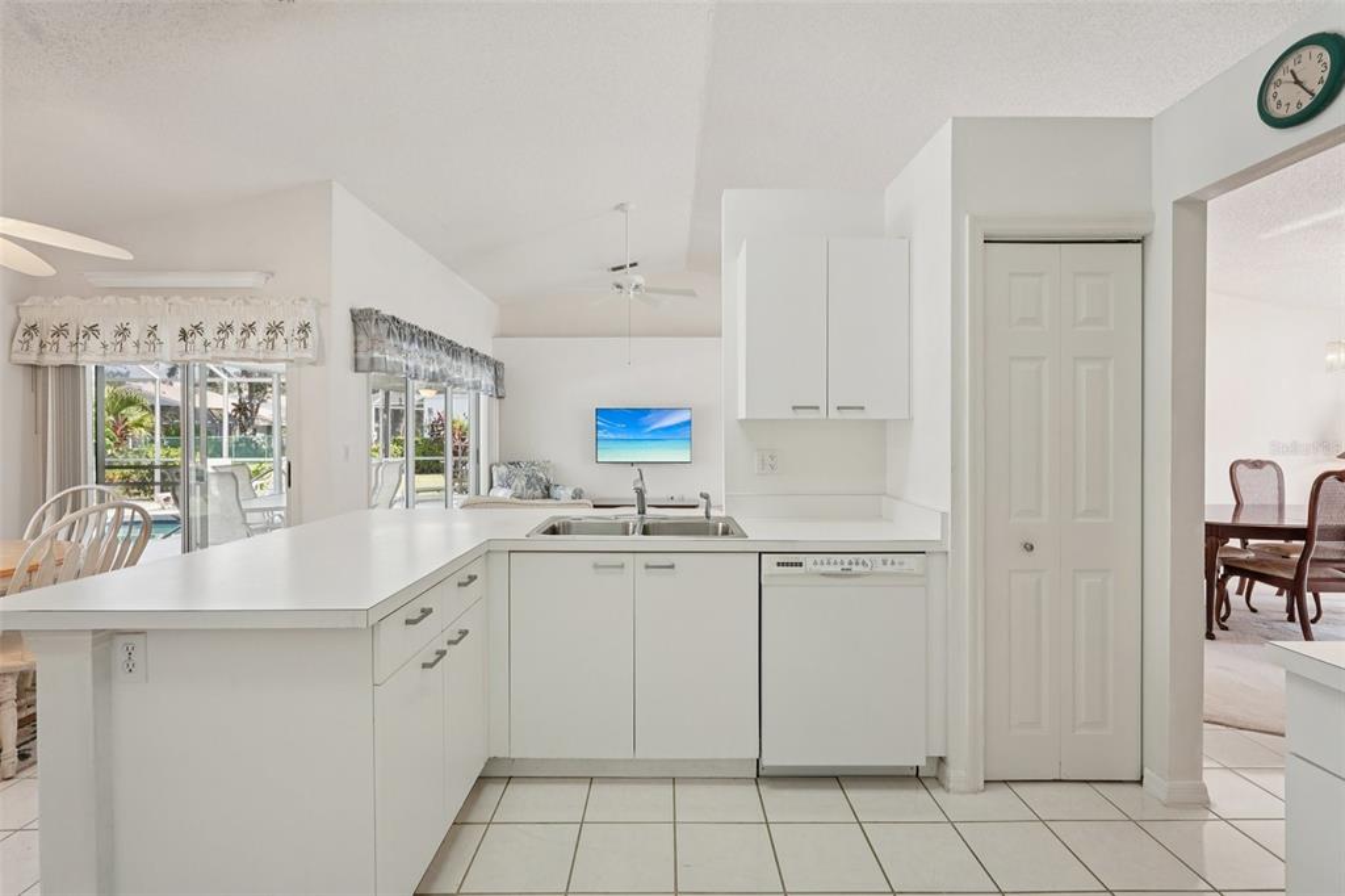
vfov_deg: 73.7
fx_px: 598
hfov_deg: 96.8
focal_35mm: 16
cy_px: 448
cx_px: 672
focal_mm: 16
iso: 400
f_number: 8
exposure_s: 1/30
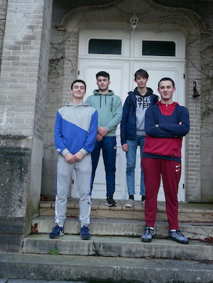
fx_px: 328
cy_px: 142
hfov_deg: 36.0
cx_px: 106
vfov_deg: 46.8
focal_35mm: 40
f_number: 4.6
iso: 800
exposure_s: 1/60
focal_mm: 20
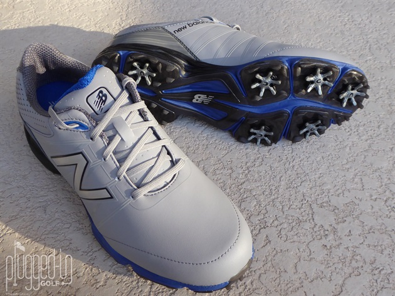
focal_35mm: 36
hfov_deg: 51.4
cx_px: 198
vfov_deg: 39.6
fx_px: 411
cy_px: 148
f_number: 3.7
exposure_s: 1/60
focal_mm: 6.3
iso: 250
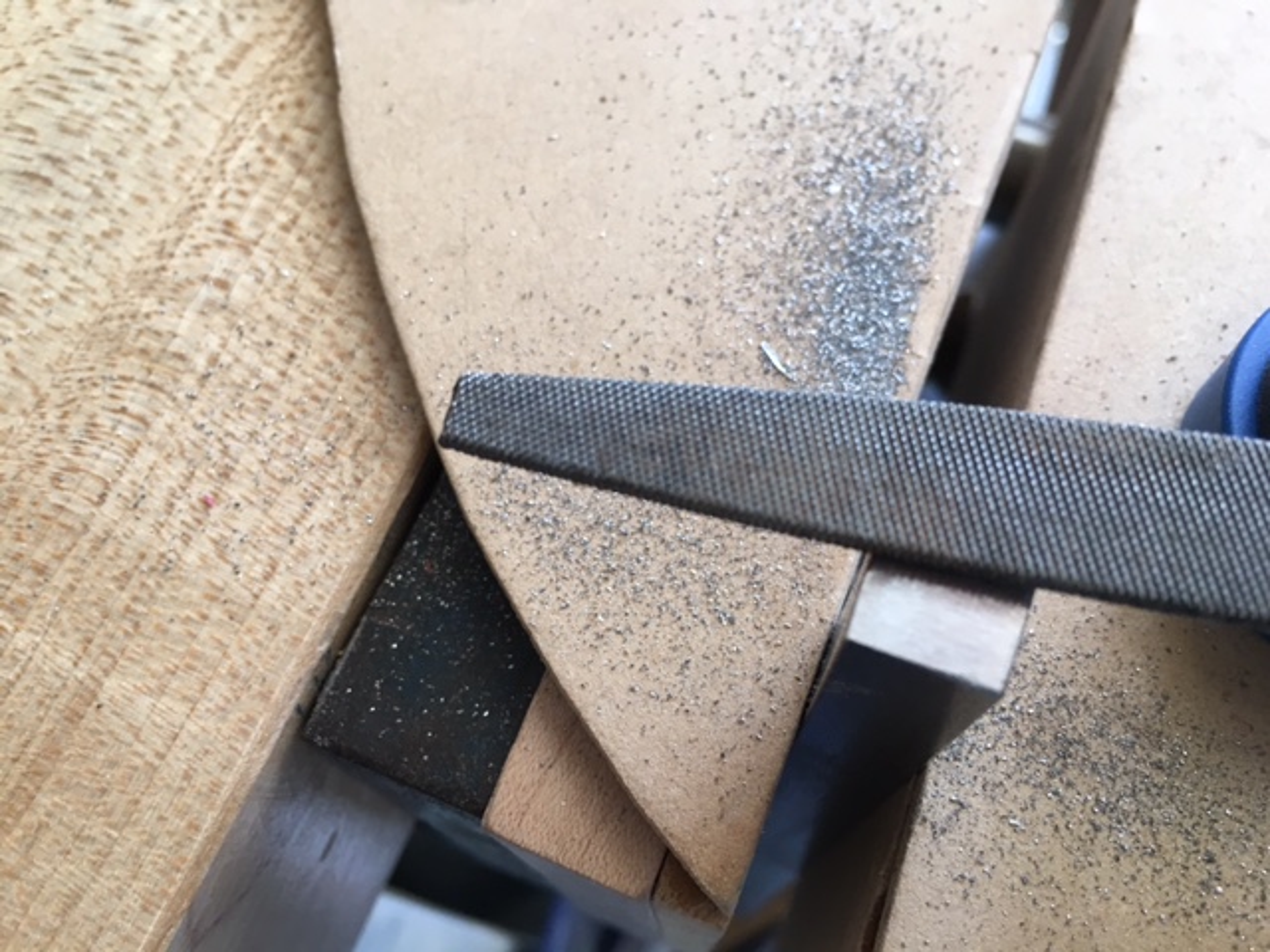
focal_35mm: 29
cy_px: 476
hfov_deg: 61.7
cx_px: 635
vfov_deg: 48.2
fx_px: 1064
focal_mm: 4.15
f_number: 2.2
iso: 40
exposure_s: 1/30
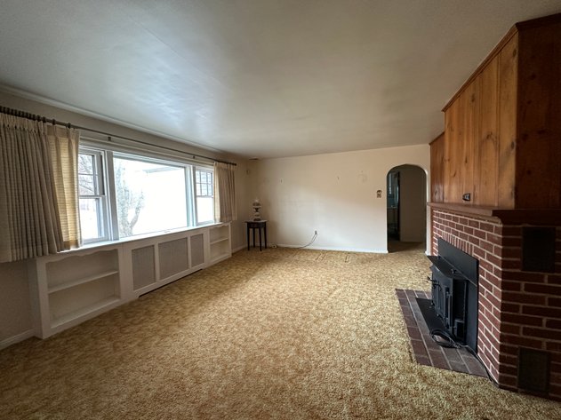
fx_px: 227
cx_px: 280
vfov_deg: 85.7
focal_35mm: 14
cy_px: 210
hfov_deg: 102.1
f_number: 2.2
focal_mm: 2.22
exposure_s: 1/60
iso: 250
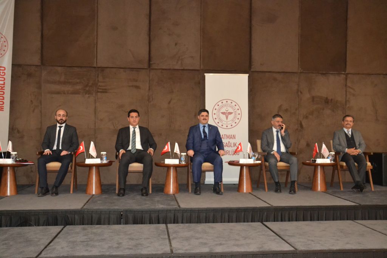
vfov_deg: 40.0
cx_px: 194
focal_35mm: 33
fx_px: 355
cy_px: 129
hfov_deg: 57.2
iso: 3200
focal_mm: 22
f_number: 3.8
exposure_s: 1/60
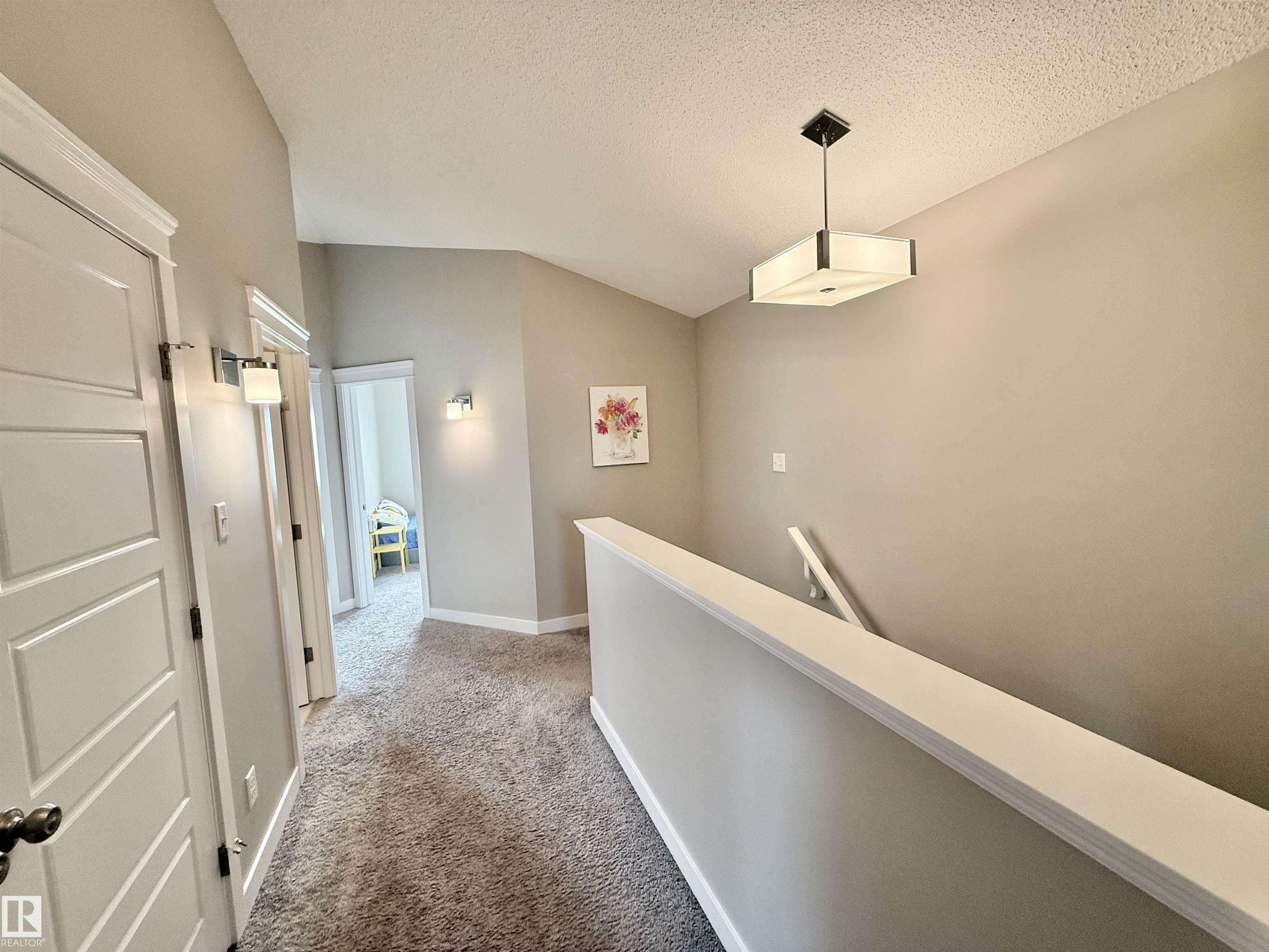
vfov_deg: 85.7
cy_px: 476
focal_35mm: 14
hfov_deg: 102.1
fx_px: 513
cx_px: 634
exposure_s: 1/120
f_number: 2.2
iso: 200
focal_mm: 2.22
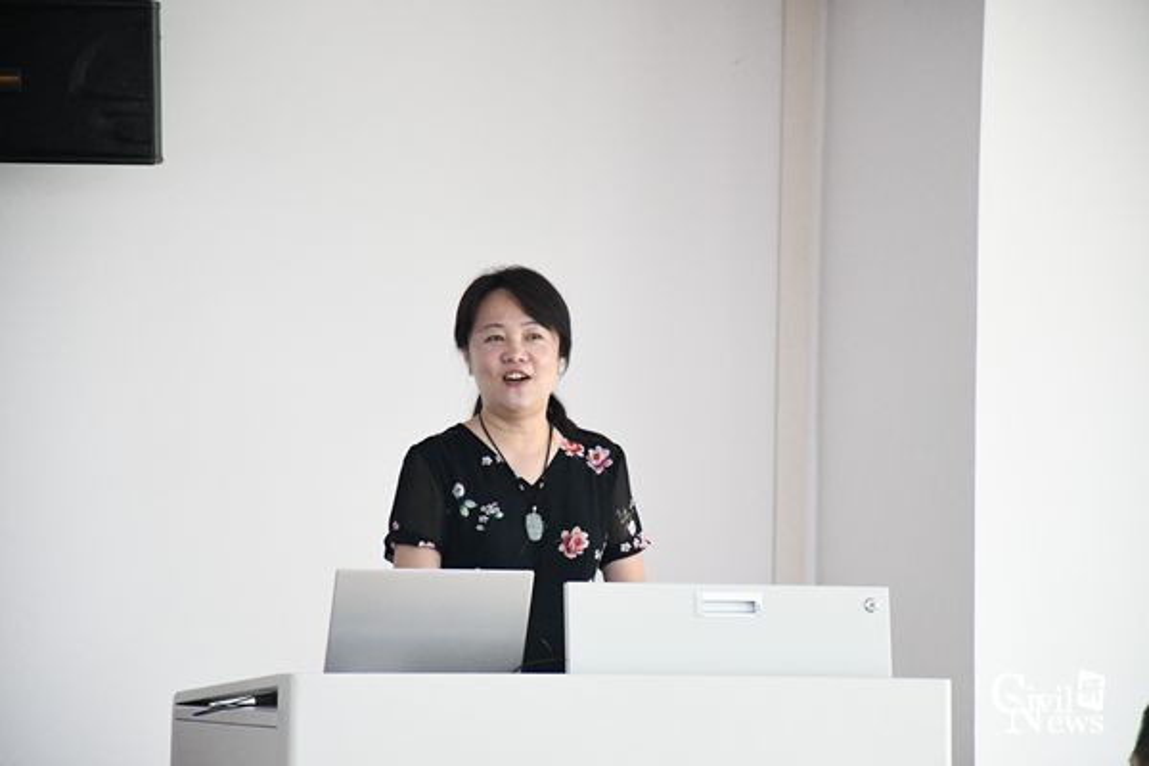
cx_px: 574
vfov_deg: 7.0
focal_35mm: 195
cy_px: 383
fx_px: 6223
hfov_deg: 10.5
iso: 9000
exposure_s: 1/200
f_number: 5.6
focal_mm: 130
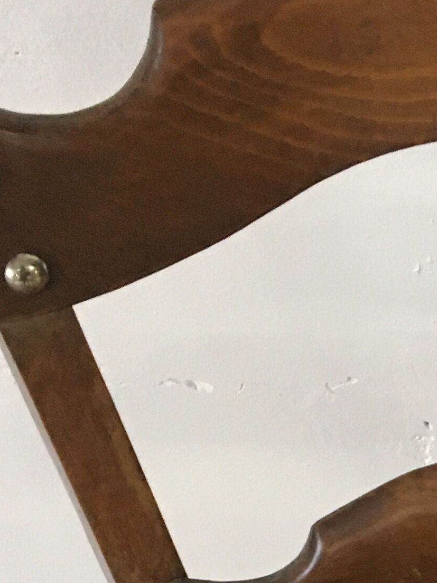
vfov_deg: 17.1
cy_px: 828
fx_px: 1785
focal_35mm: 106
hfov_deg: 13.4
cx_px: 577
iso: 250
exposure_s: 1/33
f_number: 2.2
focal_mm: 4.15
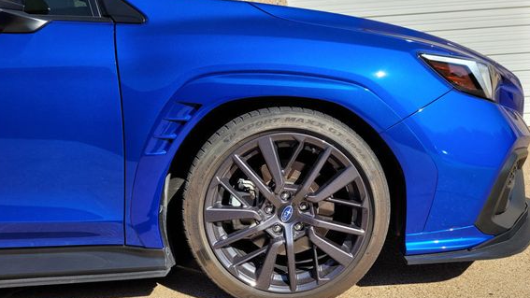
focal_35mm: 32
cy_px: 215
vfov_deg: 36.0
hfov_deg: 60.9
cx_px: 289
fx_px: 450
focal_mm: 5.4
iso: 40
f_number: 1.8
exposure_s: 1/1962
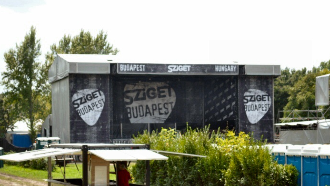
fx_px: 761
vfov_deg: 13.9
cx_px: 161
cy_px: 118
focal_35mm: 87
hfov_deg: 24.5
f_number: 5.6
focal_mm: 48
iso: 640
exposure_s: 1/1000
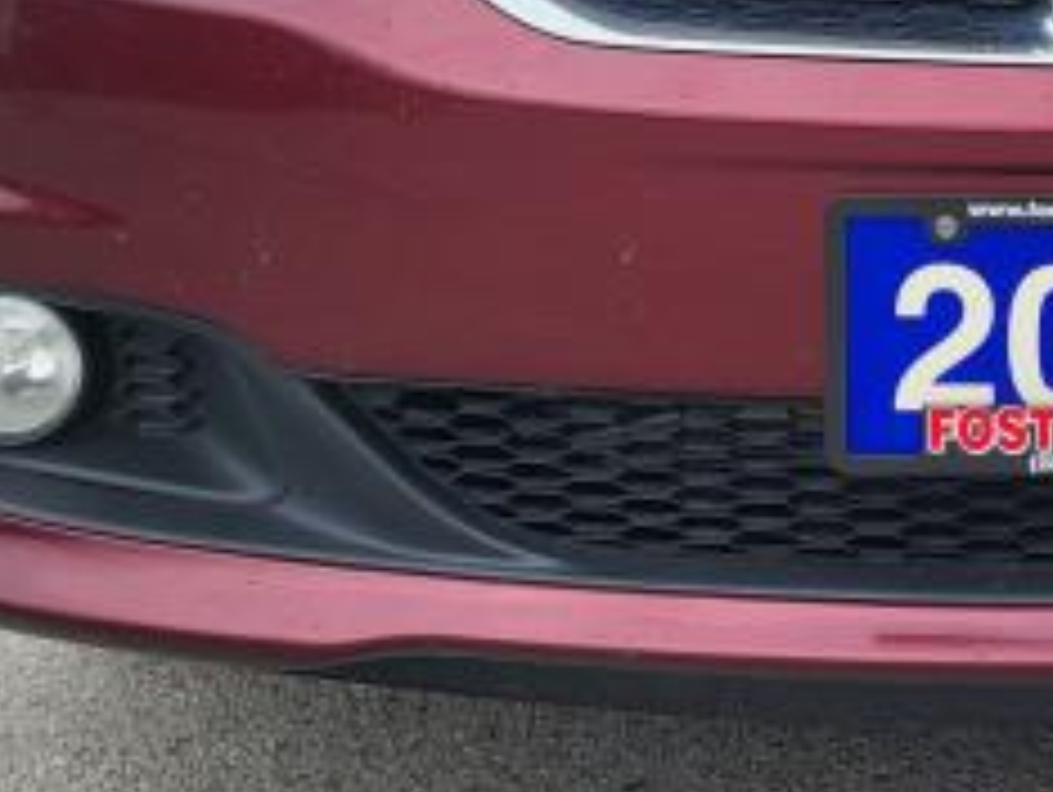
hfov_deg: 25.0
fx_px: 2162
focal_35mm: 71
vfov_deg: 20.1
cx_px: 1220
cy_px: -18
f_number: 1.8
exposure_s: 1/1050
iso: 40
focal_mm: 5.4
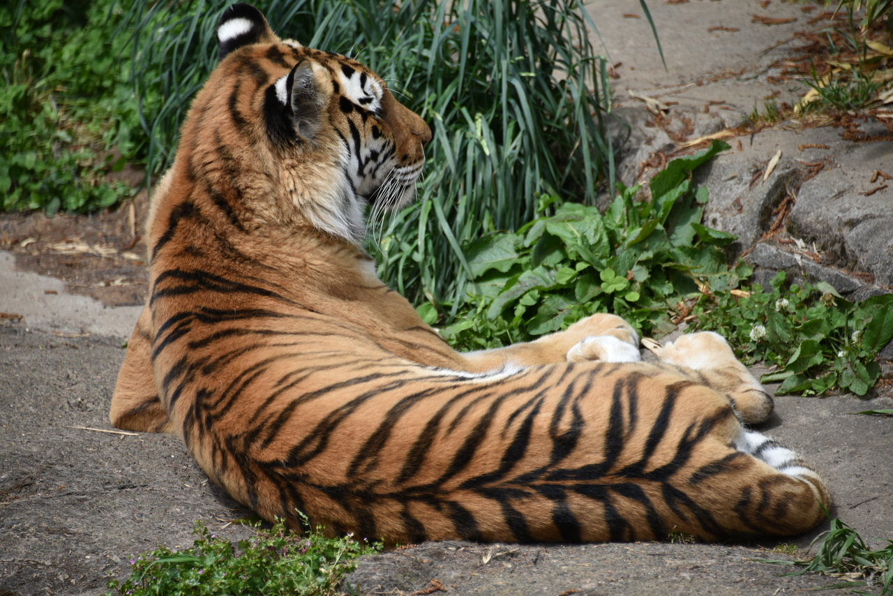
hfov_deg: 6.9
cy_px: 298
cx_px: 446
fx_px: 7443
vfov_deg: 4.6
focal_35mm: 300
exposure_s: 1/640
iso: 180
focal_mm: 300
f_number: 5.6
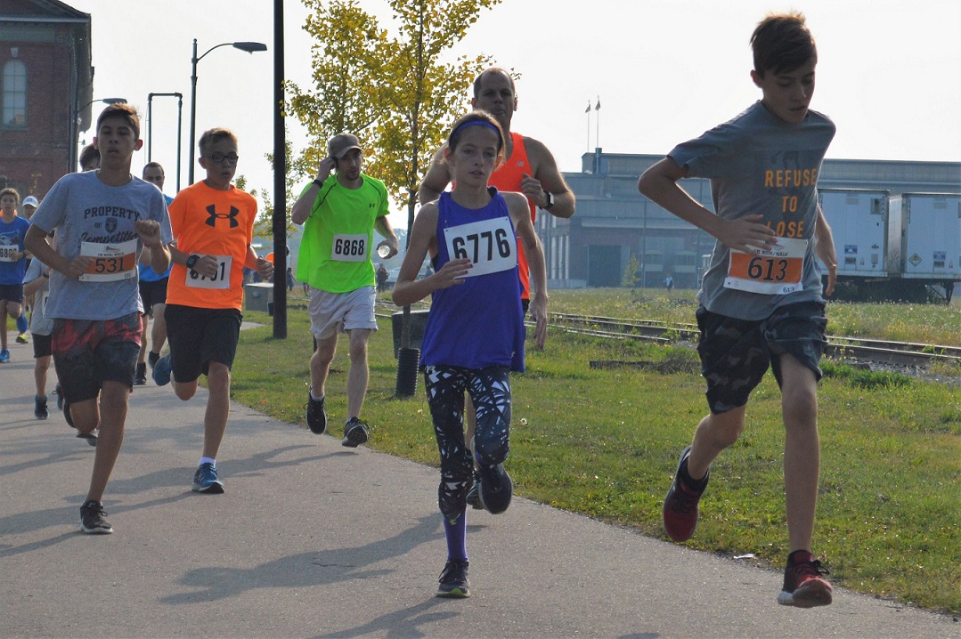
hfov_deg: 24.6
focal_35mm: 82
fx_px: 2201
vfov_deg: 16.5
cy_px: 320
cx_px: 480
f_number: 6.3
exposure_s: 1/2000
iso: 400
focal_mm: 55
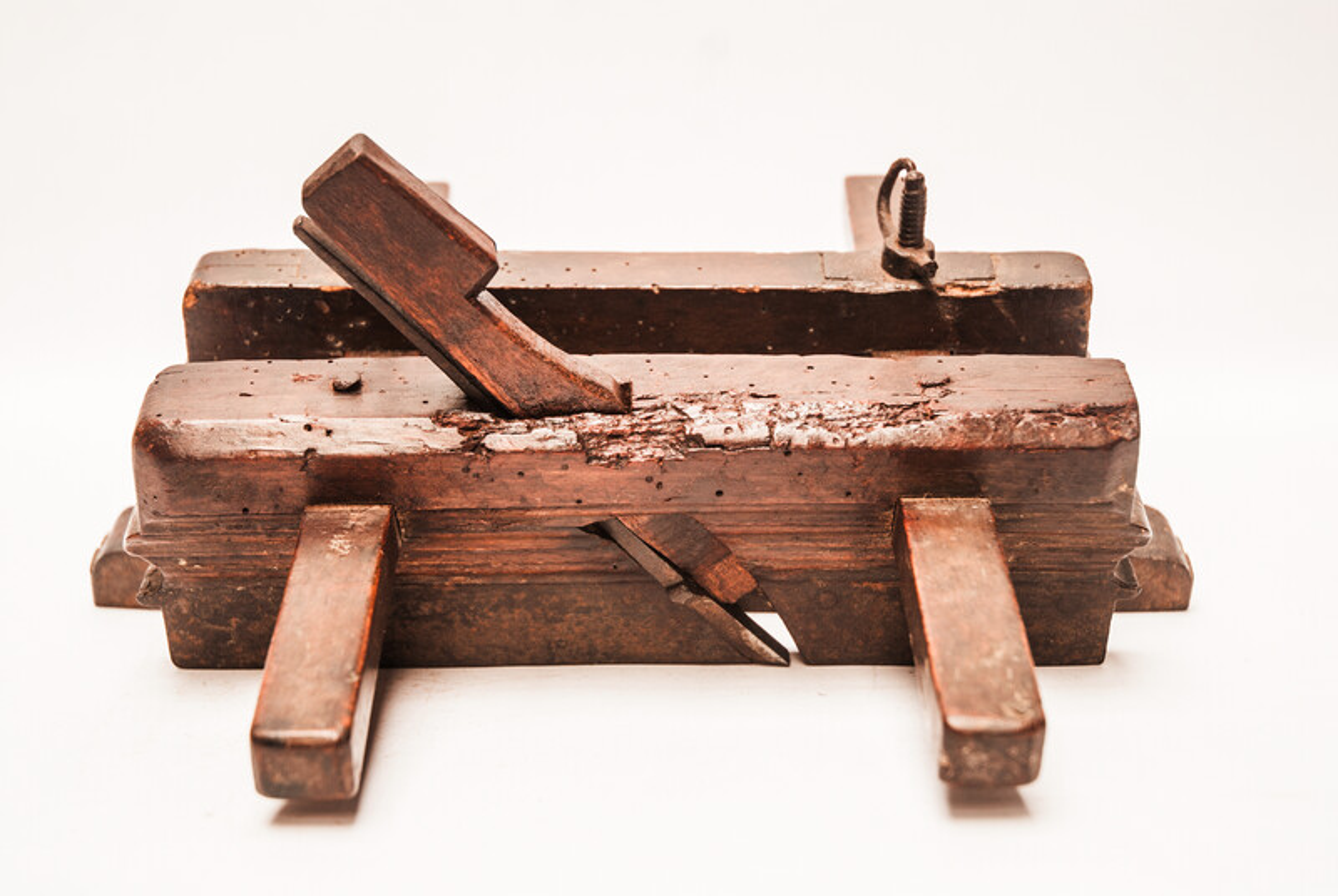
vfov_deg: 20.7
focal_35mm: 66
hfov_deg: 30.5
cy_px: 448
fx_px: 2457
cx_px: 669
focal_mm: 44
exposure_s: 1/8
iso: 100
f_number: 4.2
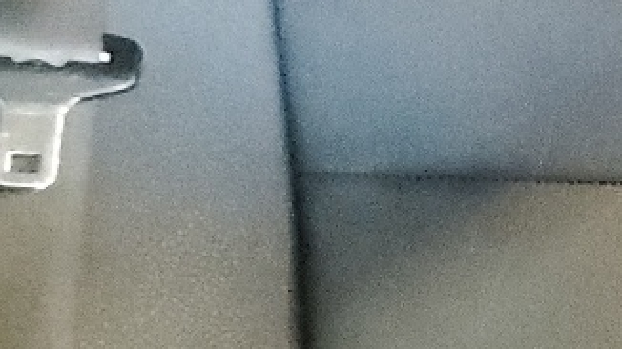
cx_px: 1465
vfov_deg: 8.7
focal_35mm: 139
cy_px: 44
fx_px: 2291
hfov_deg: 12.4
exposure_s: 1/10
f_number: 1.5
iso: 993
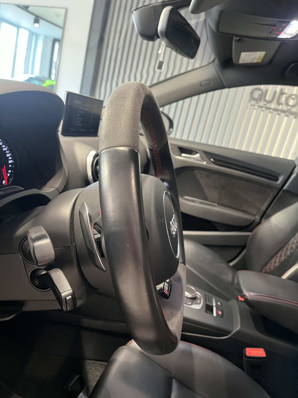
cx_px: 149
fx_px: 298
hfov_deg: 53.1
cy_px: 199
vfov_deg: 67.3
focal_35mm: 26
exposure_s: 1/49
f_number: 1.6
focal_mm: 5.1
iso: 400
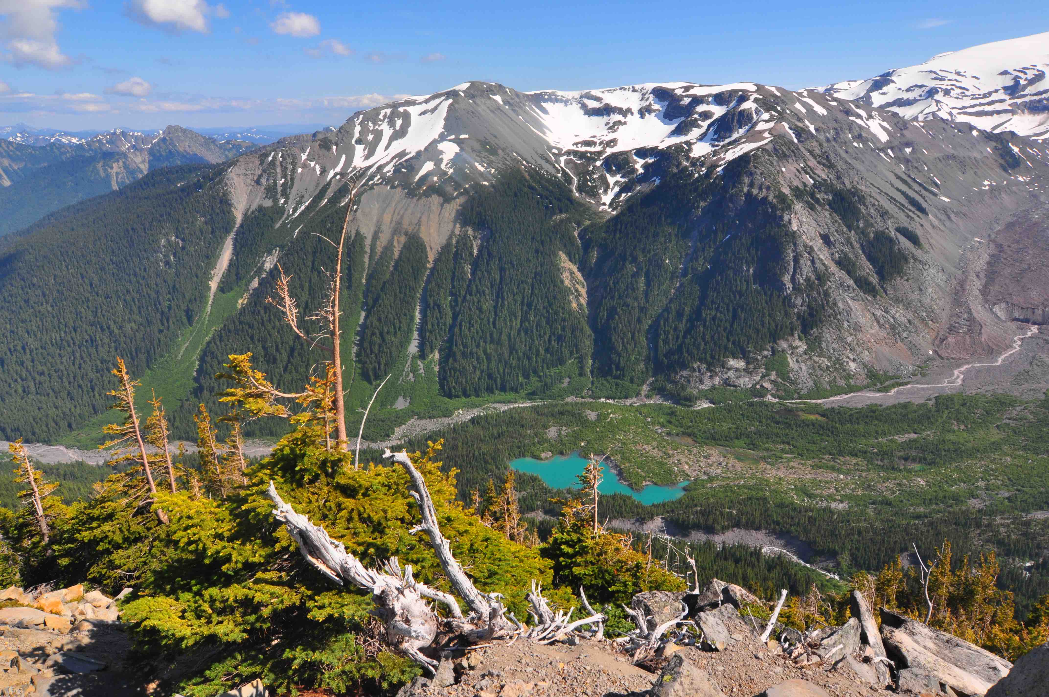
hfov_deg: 77.4
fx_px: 655
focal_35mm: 22
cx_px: 524
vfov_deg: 56.0
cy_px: 348
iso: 200
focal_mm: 15
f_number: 14
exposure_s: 1/160
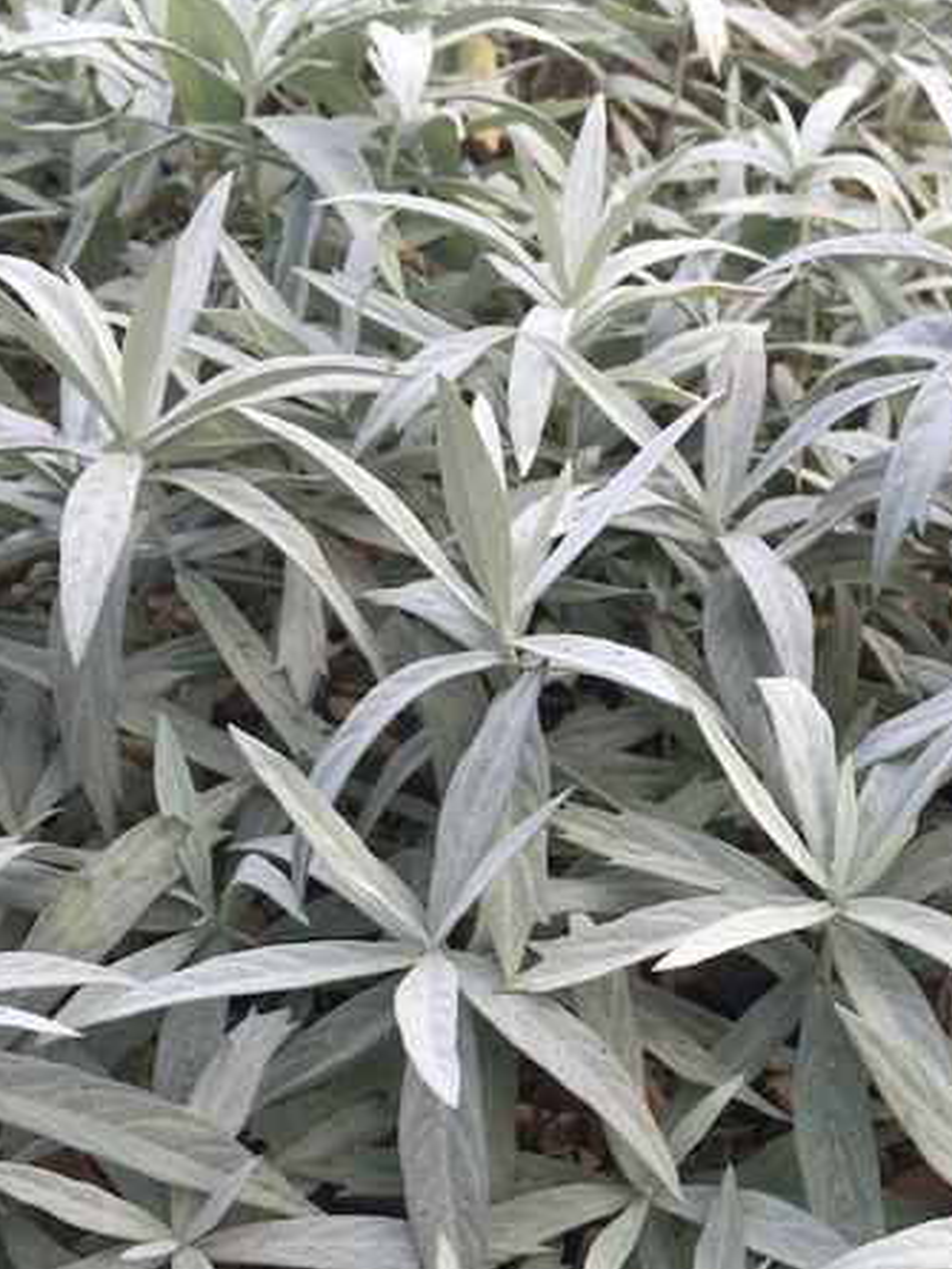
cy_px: 972
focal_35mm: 47
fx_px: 1723
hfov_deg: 30.4
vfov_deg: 39.2
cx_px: 715
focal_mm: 4.15
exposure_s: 1/141
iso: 32
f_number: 2.2
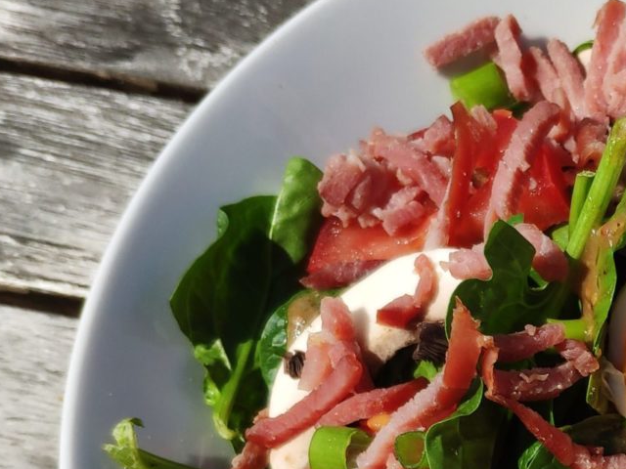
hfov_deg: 27.5
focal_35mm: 63
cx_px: 727
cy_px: 510
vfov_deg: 22.1
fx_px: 1139
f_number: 1.8
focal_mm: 4.22
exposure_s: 1/3804
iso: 100
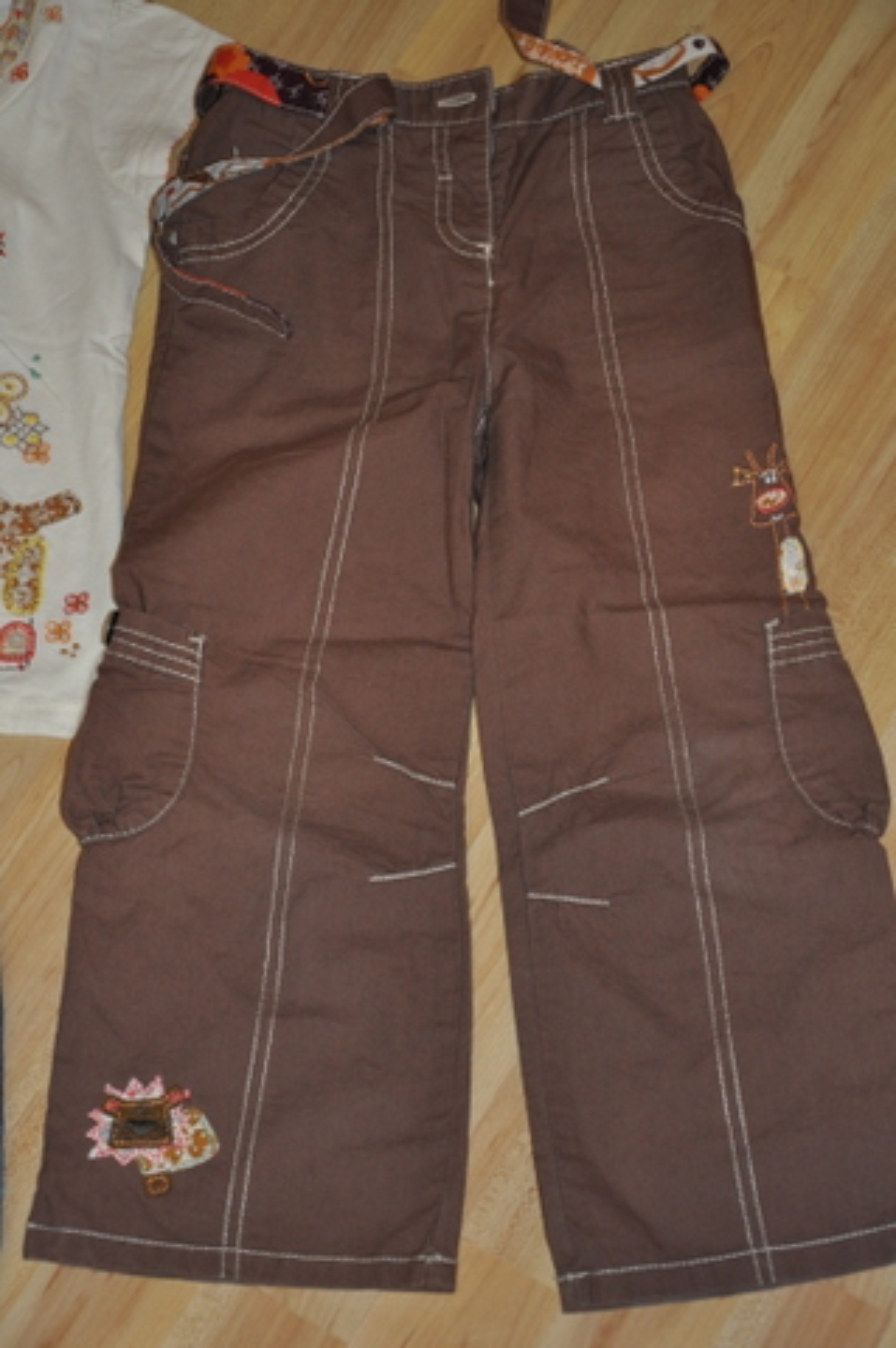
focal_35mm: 75
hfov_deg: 18.1
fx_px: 2806
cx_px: 448
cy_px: 674
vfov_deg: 27.0
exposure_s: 1/60
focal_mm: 50
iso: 800
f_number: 5
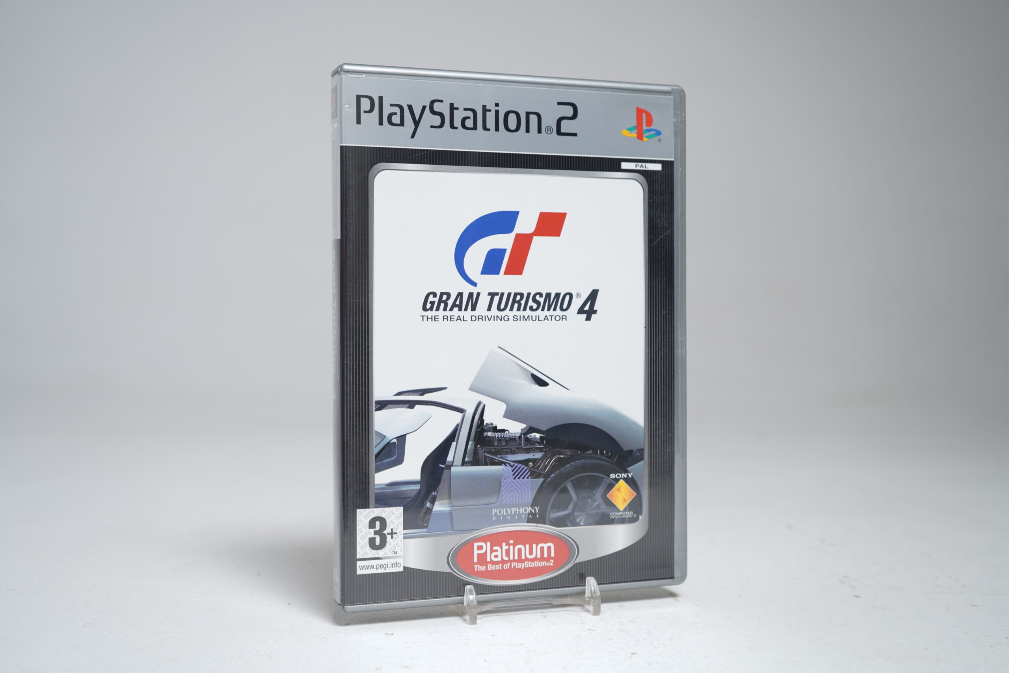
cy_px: 336
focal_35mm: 42
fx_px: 1177
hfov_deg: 46.4
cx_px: 504
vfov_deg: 31.9
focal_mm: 42
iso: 64
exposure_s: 1/4
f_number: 5.6
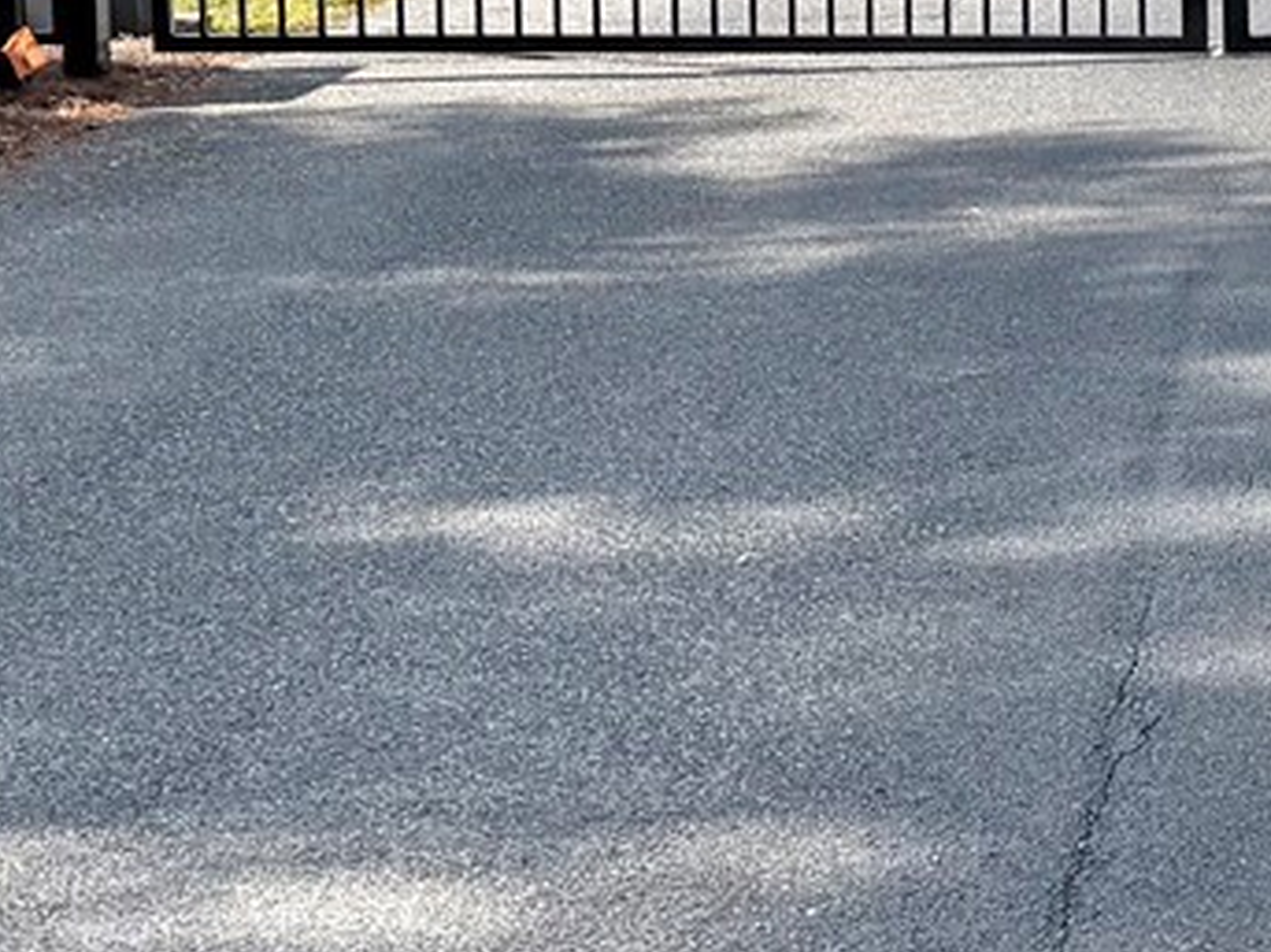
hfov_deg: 17.1
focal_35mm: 112
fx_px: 4111
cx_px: 1315
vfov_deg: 12.9
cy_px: -167
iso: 80
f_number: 1.78
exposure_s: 1/3584
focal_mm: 6.76
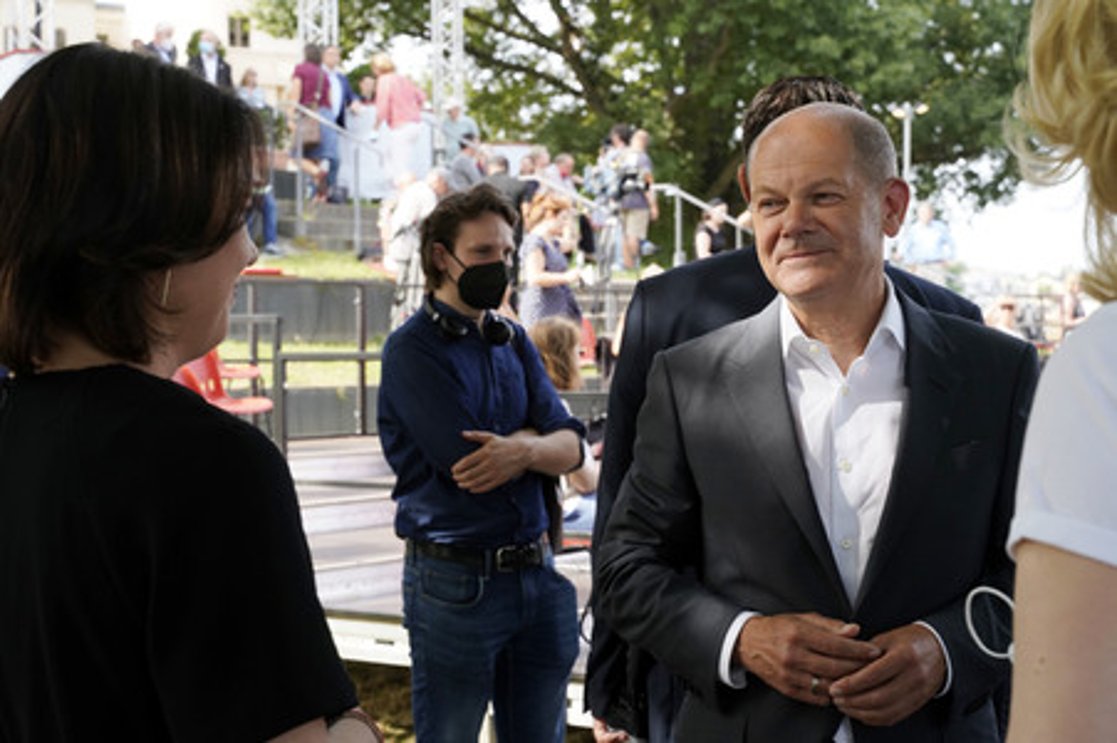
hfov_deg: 32.9
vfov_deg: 22.2
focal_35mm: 61
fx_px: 1891
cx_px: 558
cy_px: 372
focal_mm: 61
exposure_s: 1/200
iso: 640
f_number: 9
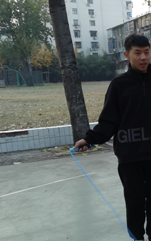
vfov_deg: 30.6
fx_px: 441
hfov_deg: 16.7
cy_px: 127
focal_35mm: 67
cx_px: 256
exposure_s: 1/280
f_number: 1.8
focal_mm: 5.58
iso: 50
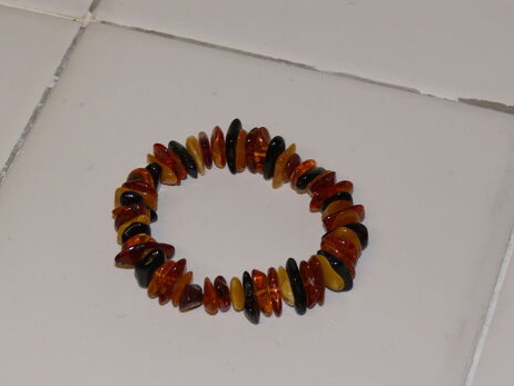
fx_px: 2006
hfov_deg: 14.6
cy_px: 198
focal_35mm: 135
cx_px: 248
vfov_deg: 11.0
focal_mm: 19.3
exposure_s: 1/30
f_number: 3.2
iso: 100
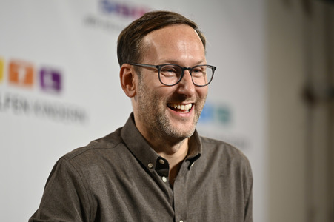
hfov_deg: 12.5
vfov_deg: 8.3
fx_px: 1530
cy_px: 111
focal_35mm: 165
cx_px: 167
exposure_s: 1/250
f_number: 2.8
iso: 800
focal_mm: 165
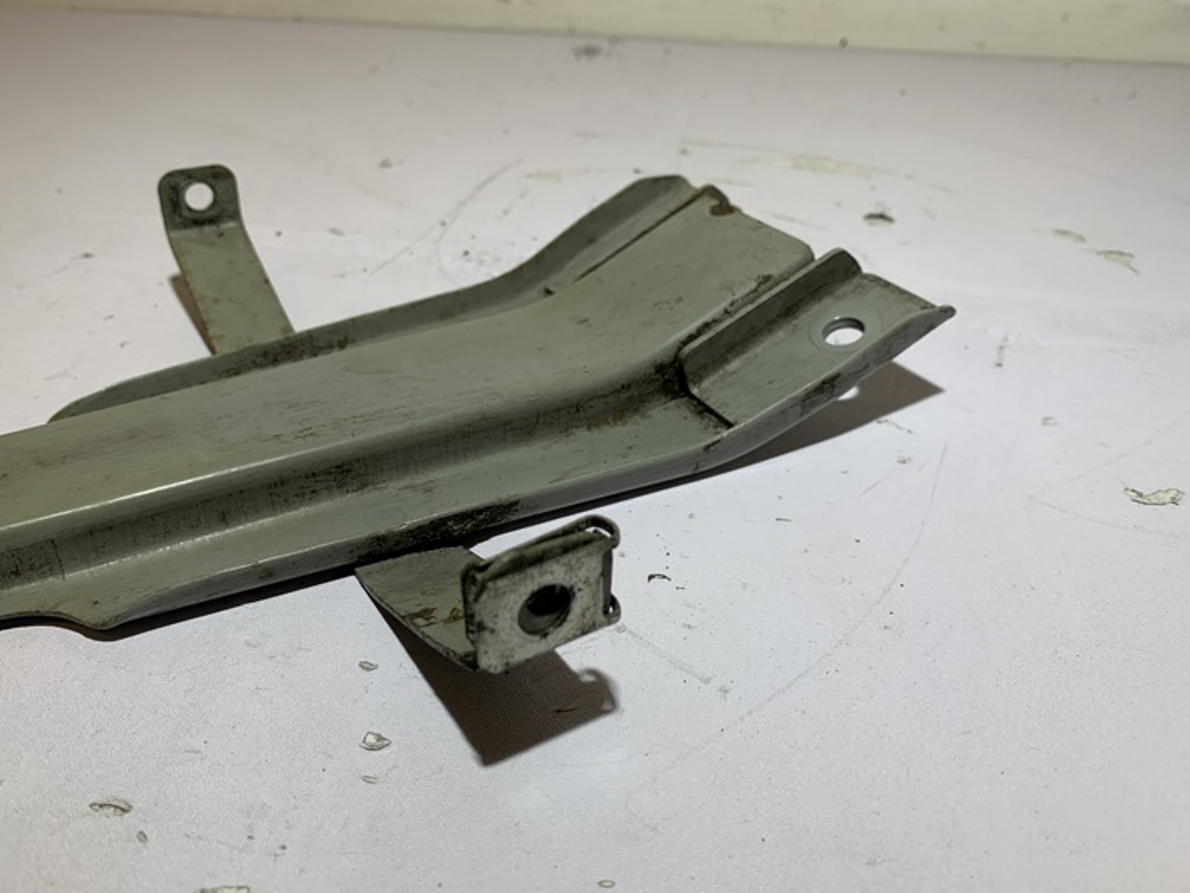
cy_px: 459
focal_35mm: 28
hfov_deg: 63.4
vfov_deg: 49.8
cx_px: 569
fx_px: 963
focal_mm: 4.25
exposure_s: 1/121
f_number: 1.8
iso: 40
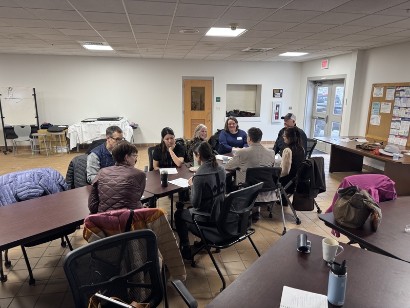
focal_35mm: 24
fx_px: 284
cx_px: 205
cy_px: 154
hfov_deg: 71.6
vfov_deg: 56.8
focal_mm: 6.76
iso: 200
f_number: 1.78
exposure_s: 1/60
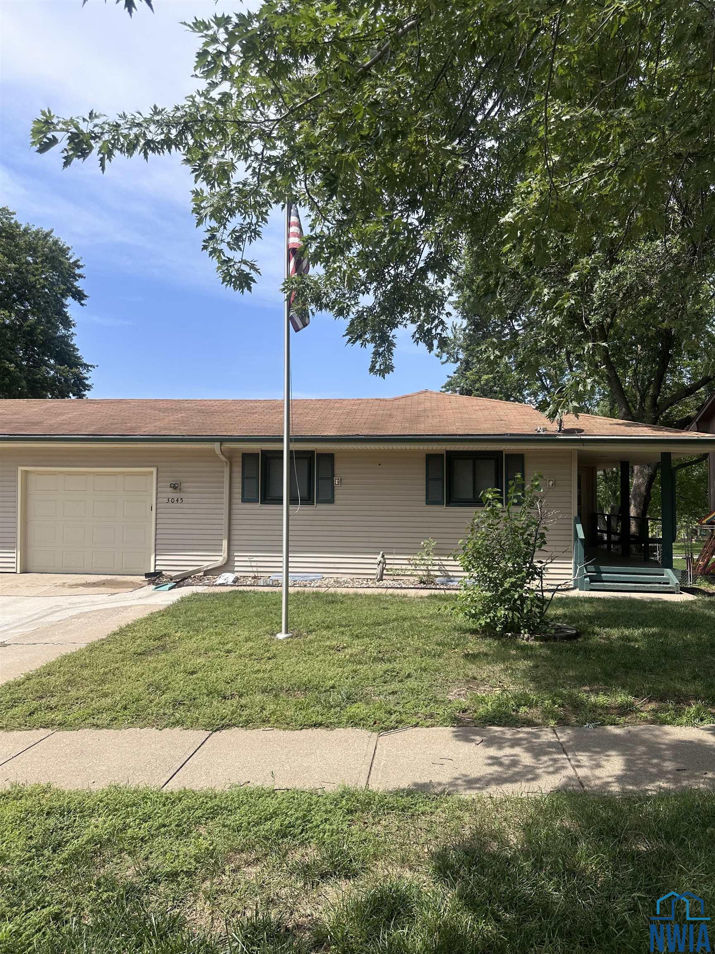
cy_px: 477
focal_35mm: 24
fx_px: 661
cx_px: 358
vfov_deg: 71.6
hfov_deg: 56.8
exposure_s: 1/3597
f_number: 1.78
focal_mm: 6.86
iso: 80
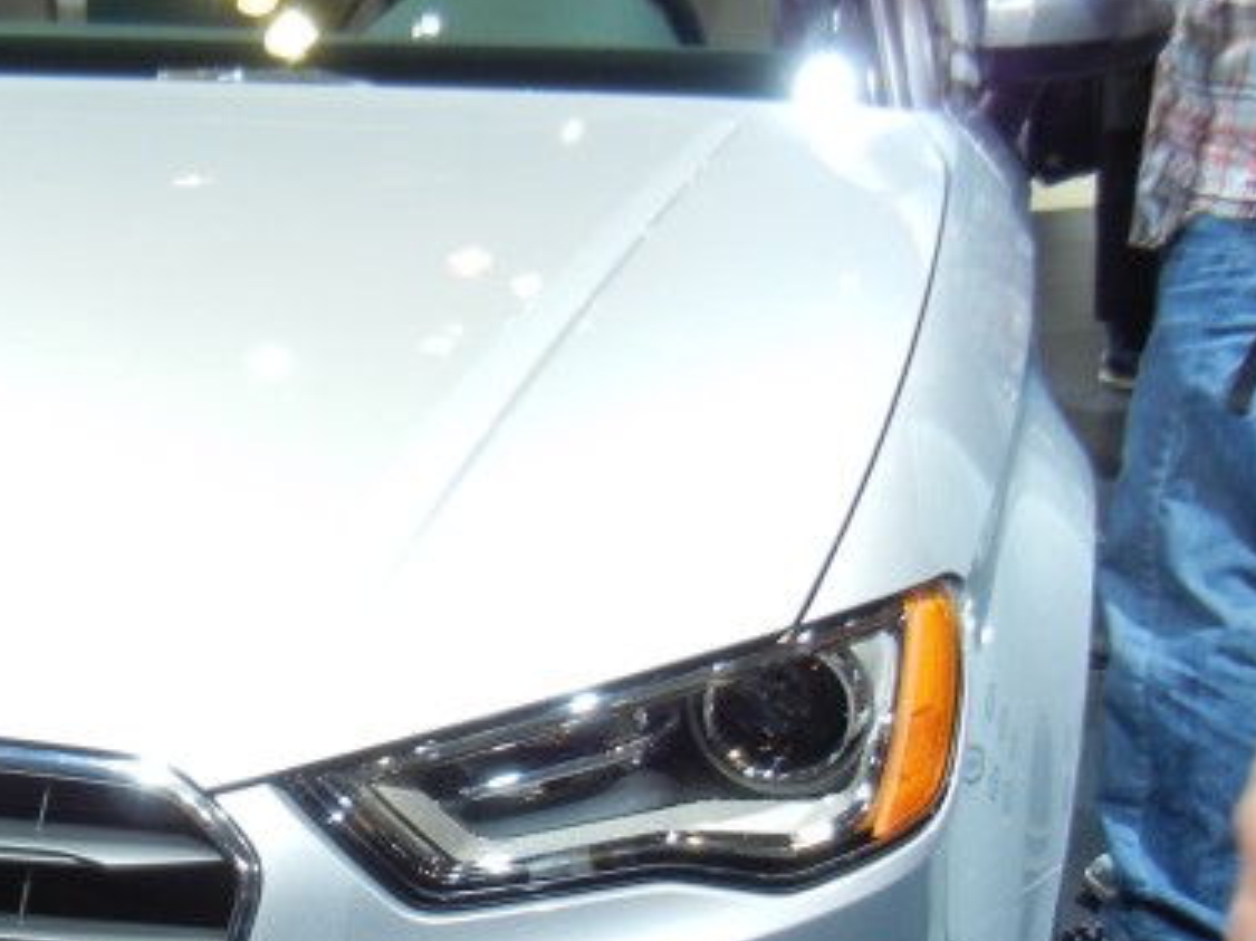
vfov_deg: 17.9
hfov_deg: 22.8
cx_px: -20
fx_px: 2974
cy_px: 670
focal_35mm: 82
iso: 161
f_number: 3.5
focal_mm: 5.4
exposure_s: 1/60
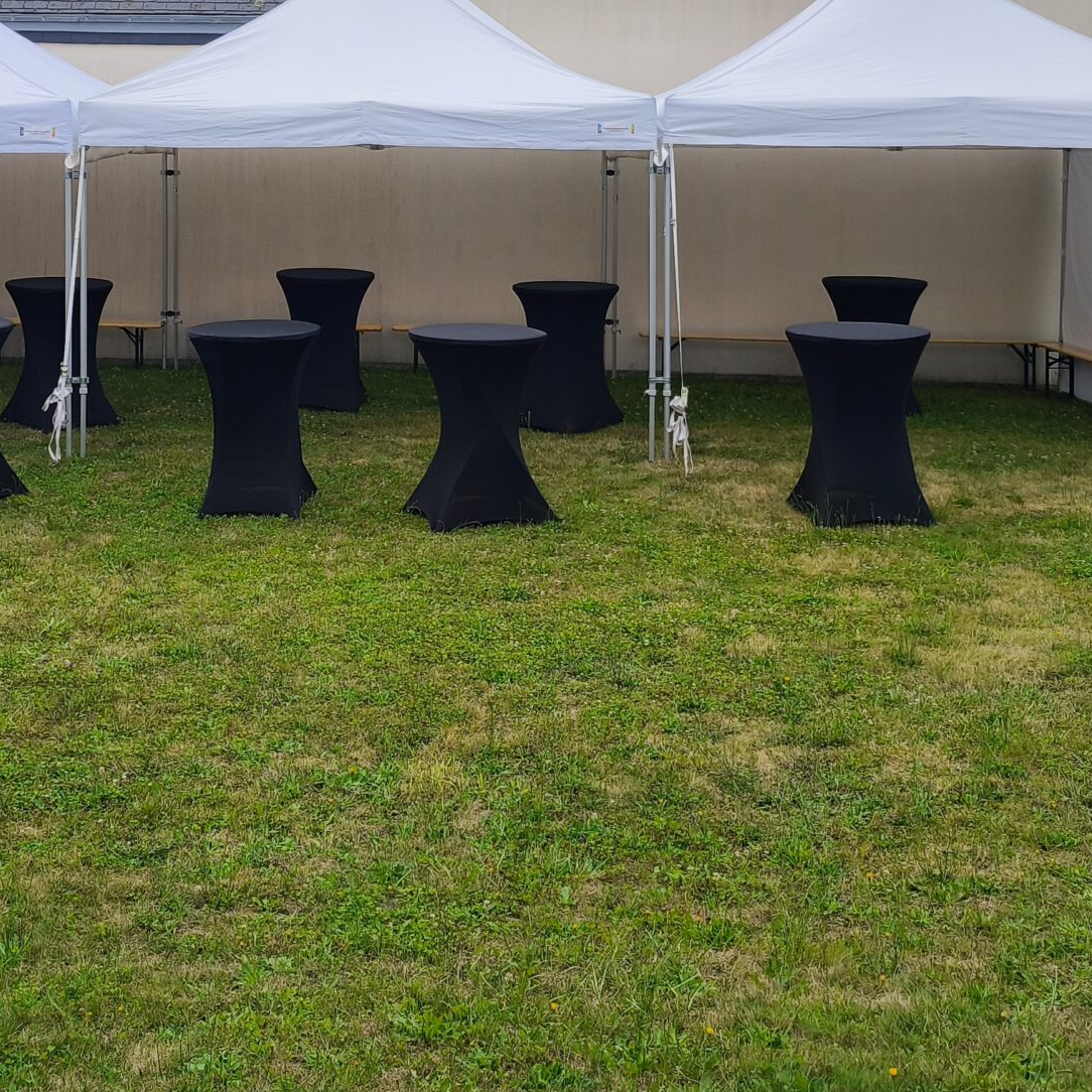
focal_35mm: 48
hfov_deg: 35.0
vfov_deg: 34.0
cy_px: 177
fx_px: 1713
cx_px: 351
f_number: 1.6
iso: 80
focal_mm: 6.57
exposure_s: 1/3830
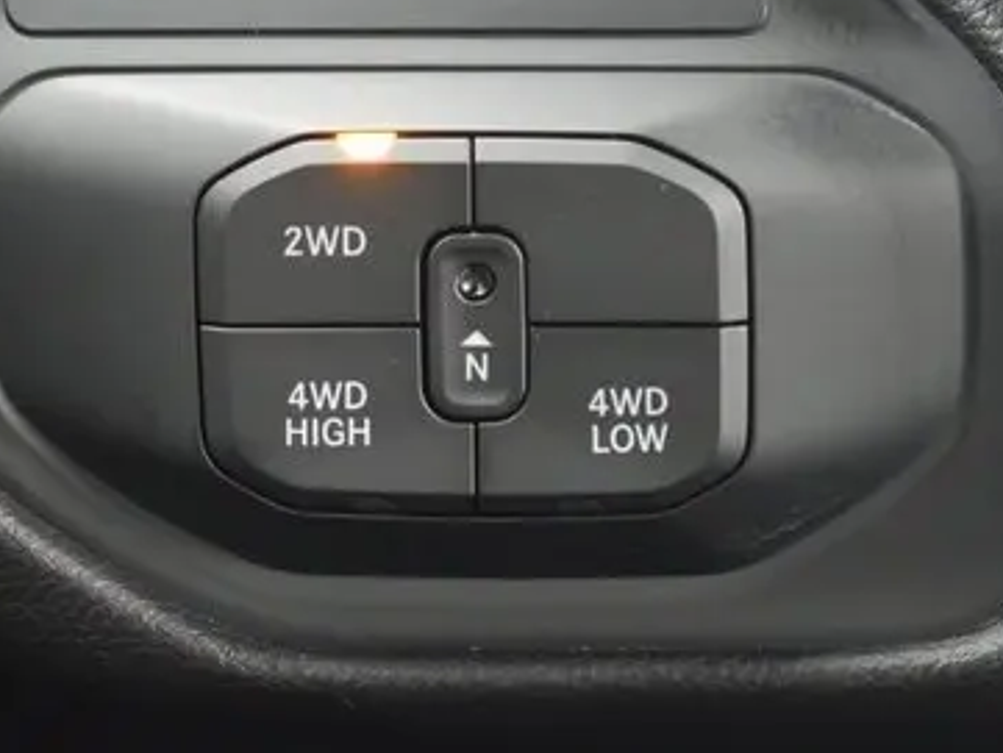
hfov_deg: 13.2
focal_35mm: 149
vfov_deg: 9.9
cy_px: 179
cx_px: 508
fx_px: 4319
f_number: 5.6
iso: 3200
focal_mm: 42
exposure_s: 1/30
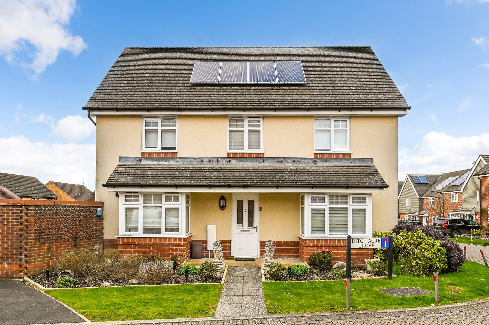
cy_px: 162
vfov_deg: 67.3
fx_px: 244
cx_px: 244
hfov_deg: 90.0
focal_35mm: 18
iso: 200
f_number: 8
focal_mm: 18
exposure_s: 1/100
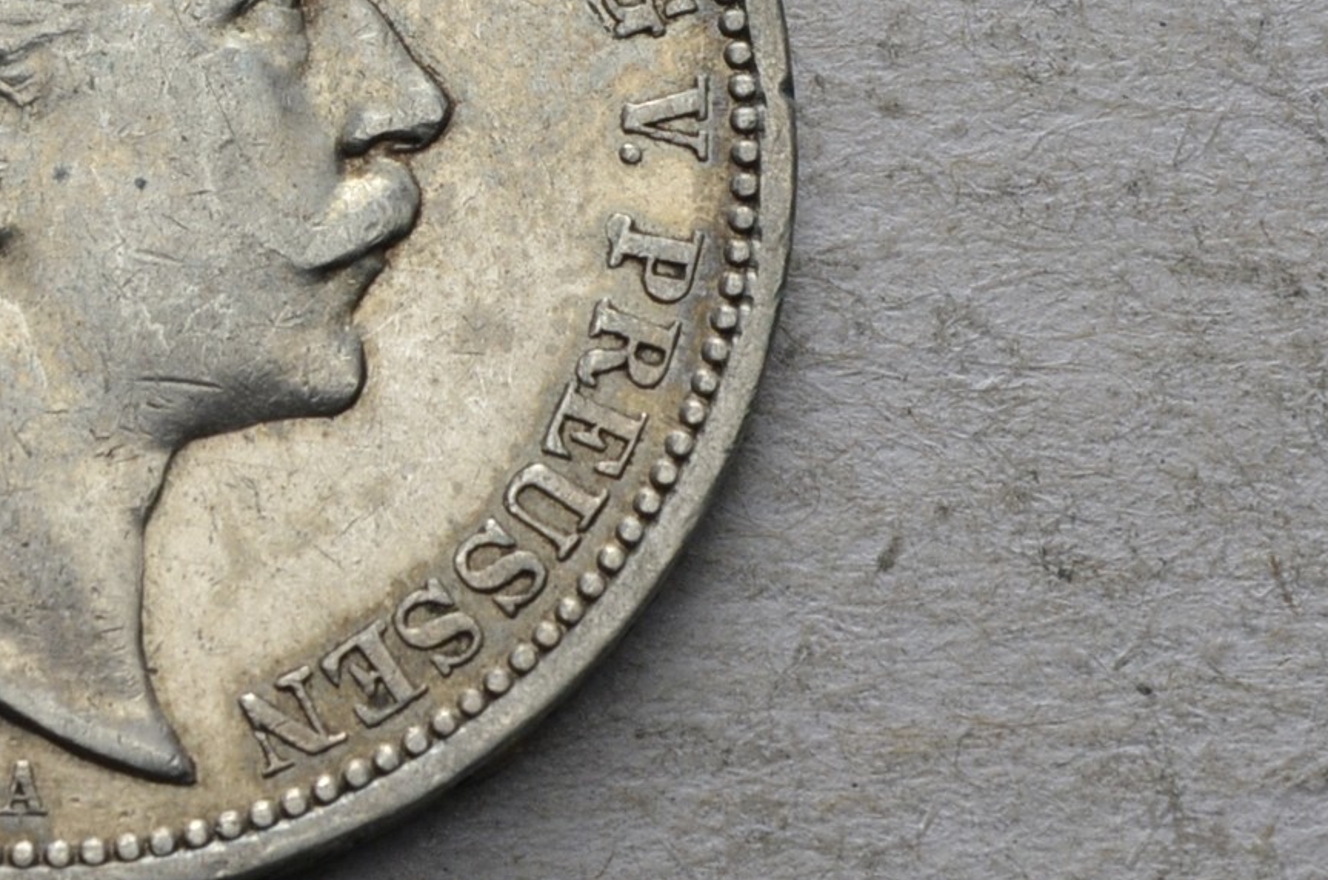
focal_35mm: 235
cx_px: 60
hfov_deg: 8.7
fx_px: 8669
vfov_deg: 5.8
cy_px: 186
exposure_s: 1/250
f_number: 14
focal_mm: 55
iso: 400
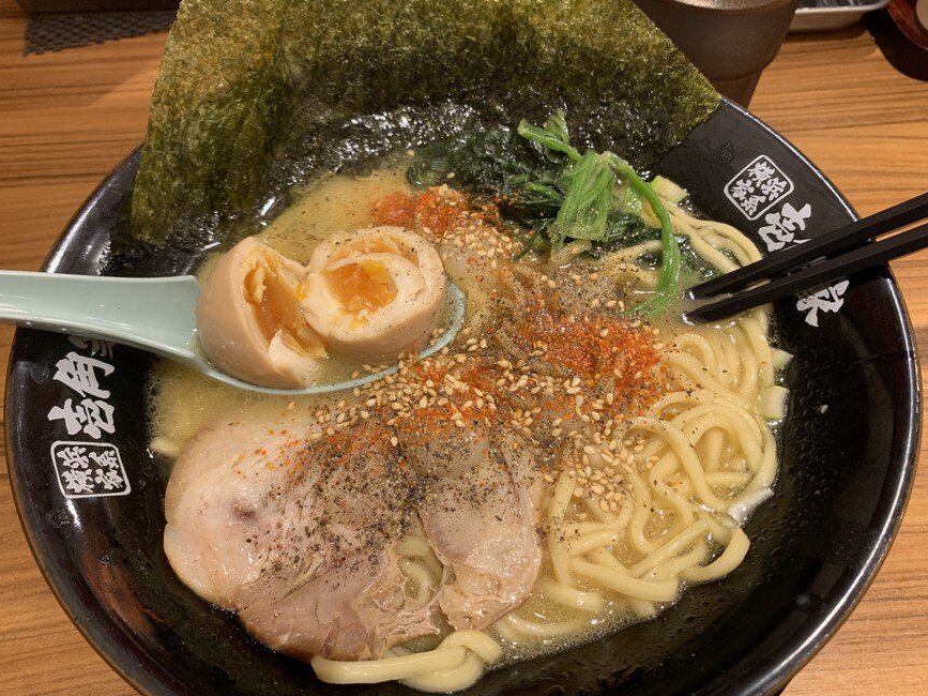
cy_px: 338
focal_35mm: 27
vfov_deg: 51.3
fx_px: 724
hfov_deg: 65.3
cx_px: 467
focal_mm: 4.25
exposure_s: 1/50
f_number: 1.8
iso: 64
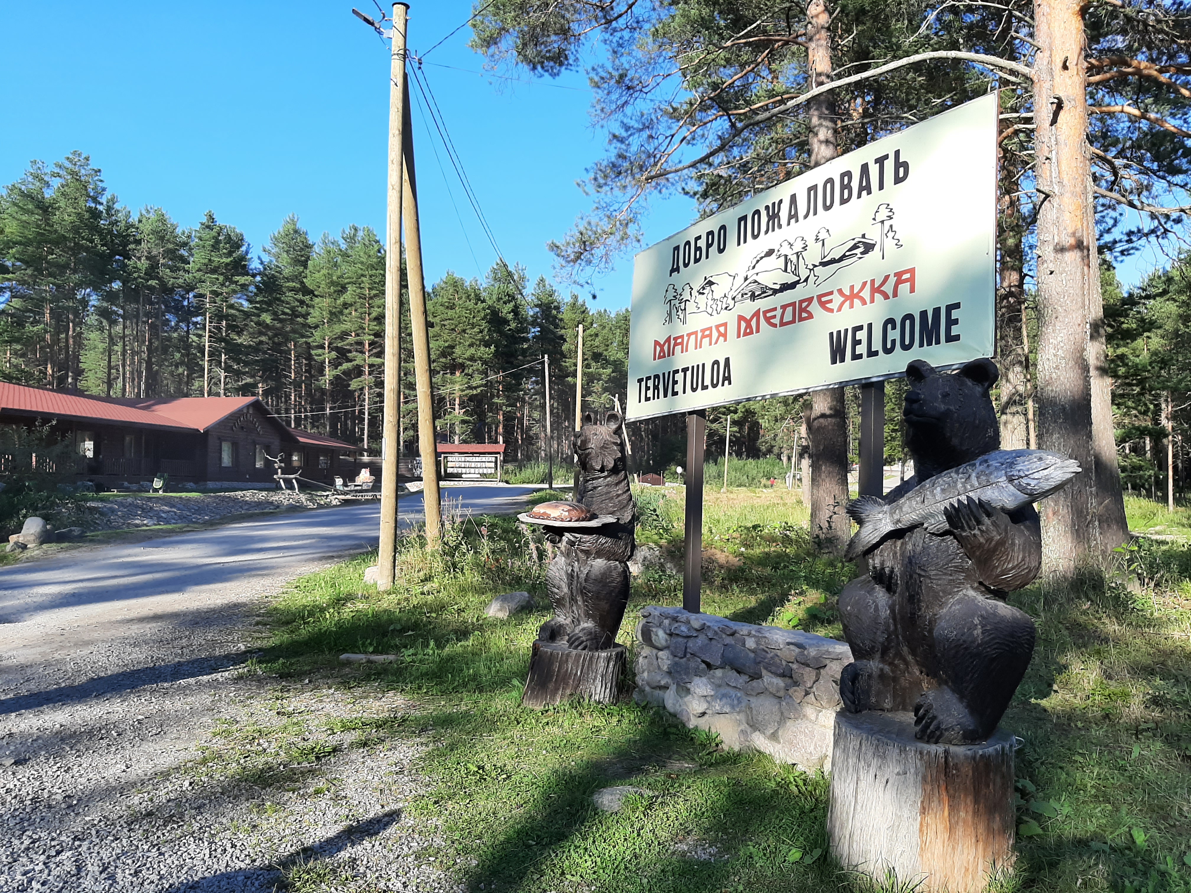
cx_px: 596
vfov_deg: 53.1
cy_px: 446
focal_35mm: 26
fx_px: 895
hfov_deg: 67.3
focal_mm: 3.93
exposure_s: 1/1404
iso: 40
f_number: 1.7
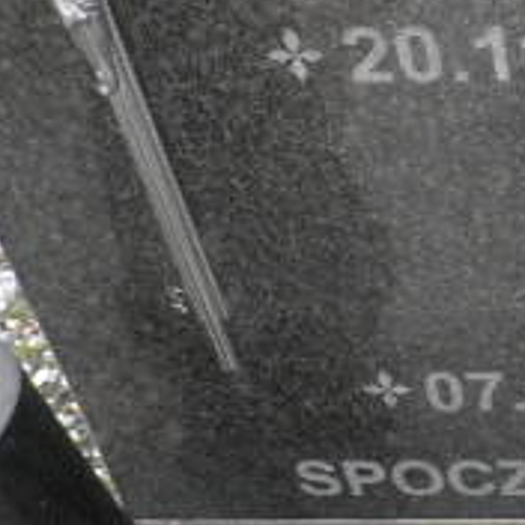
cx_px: 850
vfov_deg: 22.0
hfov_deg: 18.9
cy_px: 72
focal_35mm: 77
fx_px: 1321
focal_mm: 4.3
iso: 160
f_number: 3.3
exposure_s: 1/30
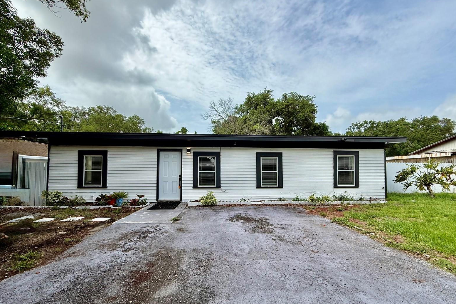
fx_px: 190
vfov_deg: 77.2
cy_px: 164
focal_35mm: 15
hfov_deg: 100.4
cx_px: 229
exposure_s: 1/1399
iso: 50
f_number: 2.2
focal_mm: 2.22
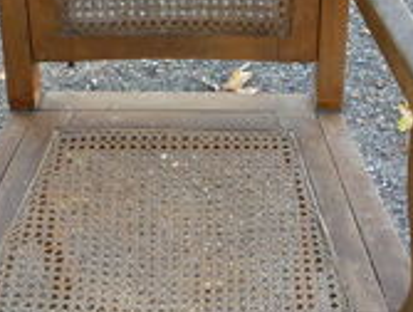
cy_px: 129
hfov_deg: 22.7
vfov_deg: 17.2
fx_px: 1028
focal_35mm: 86
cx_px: 200
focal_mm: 5.2
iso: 100
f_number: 3.3
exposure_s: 1/40
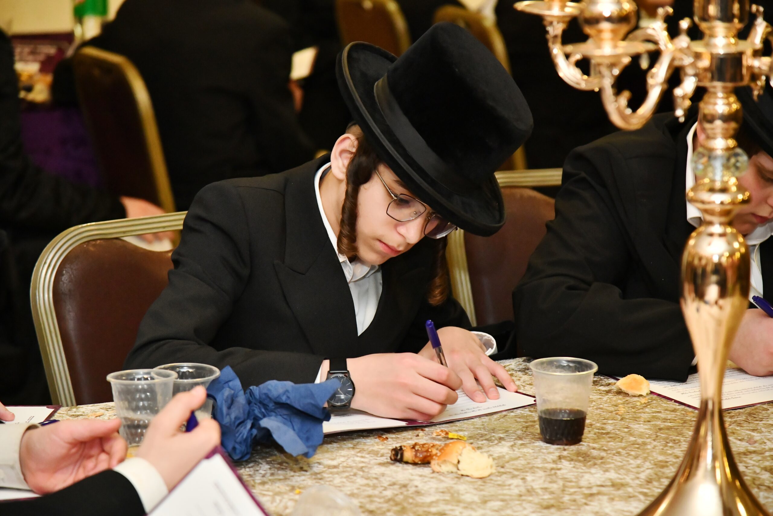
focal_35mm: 120
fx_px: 2577
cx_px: 386
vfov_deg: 11.4
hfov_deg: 17.1
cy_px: 258
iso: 4000
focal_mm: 120
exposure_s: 1/200
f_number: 5
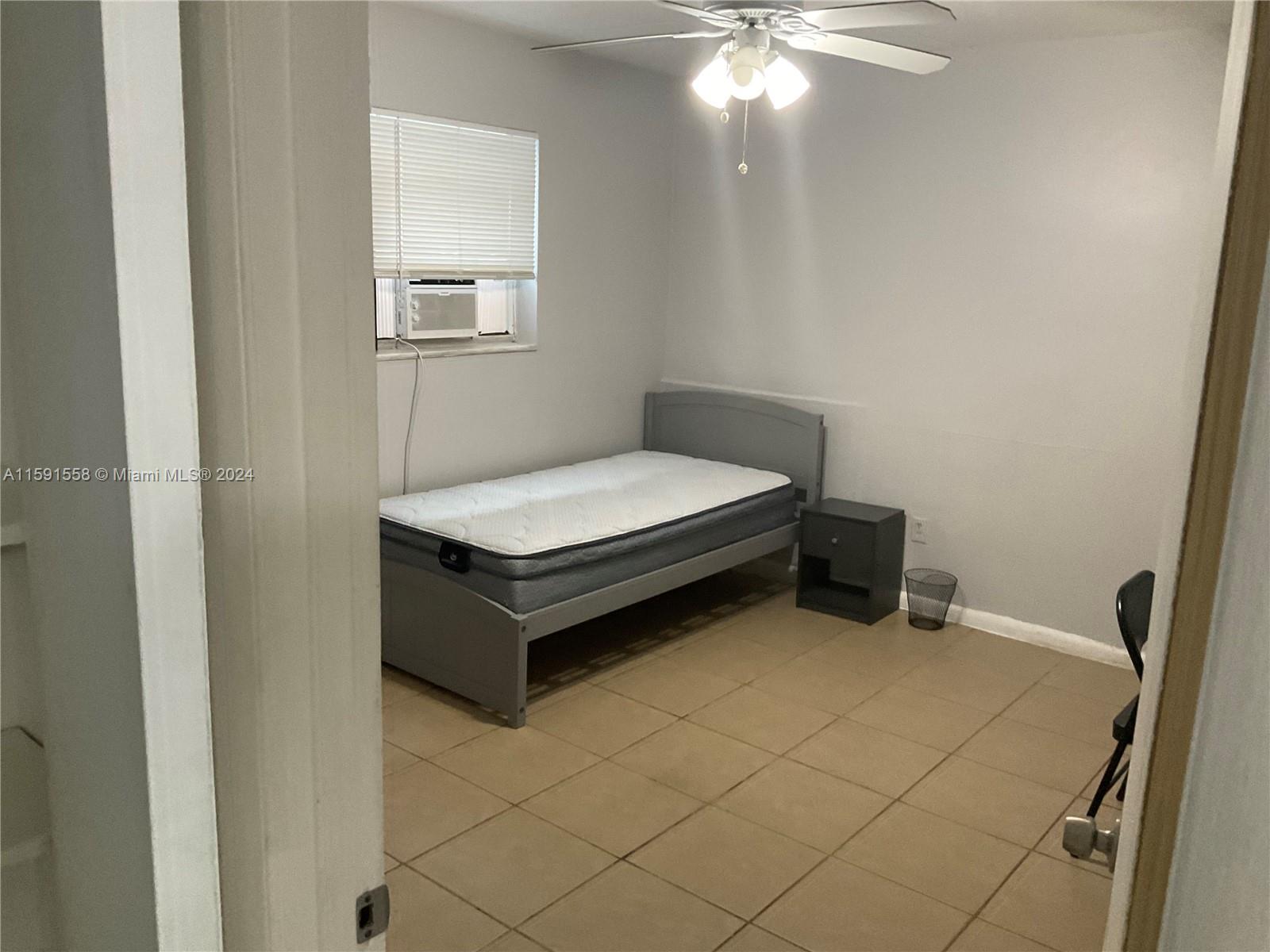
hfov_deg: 61.7
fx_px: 1064
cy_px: 476
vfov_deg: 48.2
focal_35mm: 29
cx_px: 635
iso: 250
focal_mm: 3
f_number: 1.8
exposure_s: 1/60
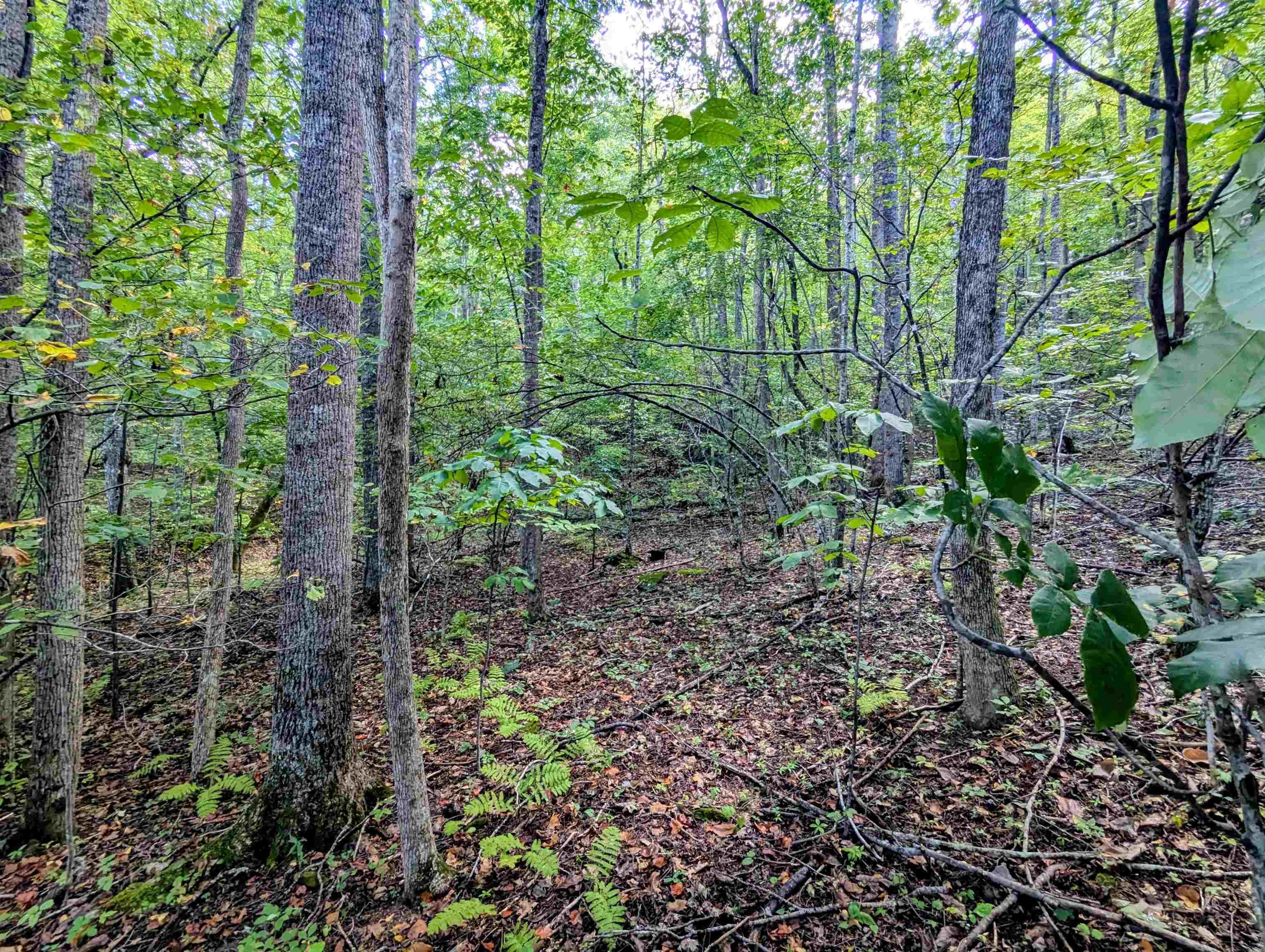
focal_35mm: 16
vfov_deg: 78.2
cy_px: 476
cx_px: 632
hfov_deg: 94.4
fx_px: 586
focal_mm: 2.35
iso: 199
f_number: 2.2
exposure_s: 1/108
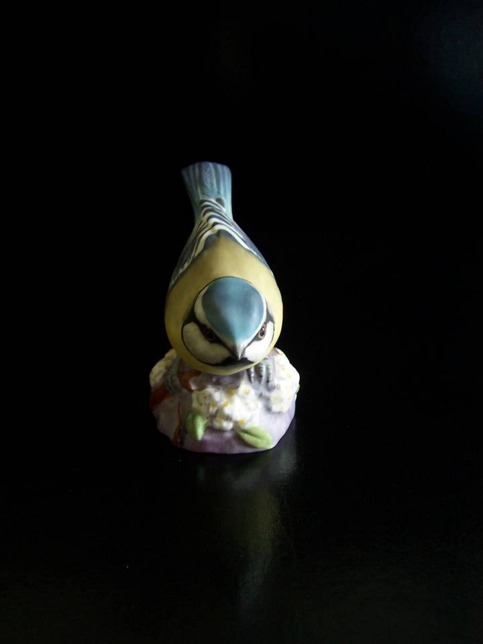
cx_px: 242
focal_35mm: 35
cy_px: 322
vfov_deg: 52.6
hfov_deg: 40.7
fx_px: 651
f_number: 2.8
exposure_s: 1/8
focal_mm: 5.6
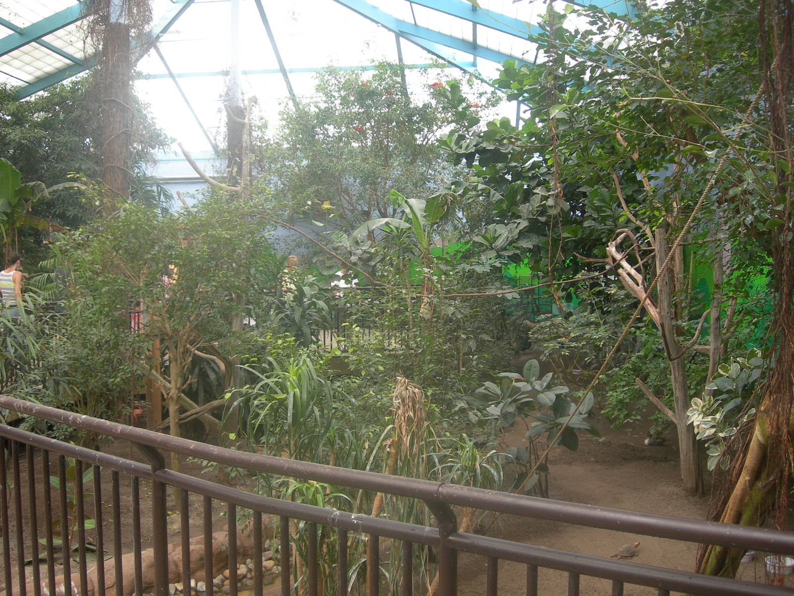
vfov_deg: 37.7
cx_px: 397
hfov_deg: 49.0
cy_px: 298
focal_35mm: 38
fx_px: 872
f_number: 2.8
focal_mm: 7.8
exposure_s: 1/43.7
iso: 50
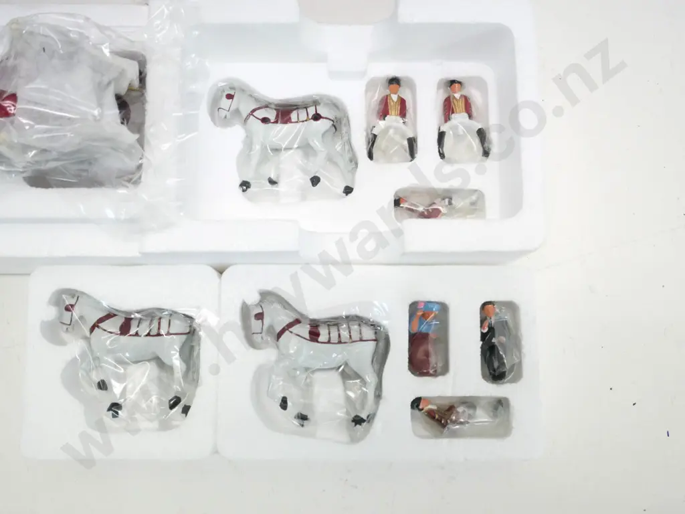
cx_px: 342
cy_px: 257
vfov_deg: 41.8
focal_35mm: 34
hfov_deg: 54.0
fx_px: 673
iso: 3200
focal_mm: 17
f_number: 8
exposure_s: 1/160
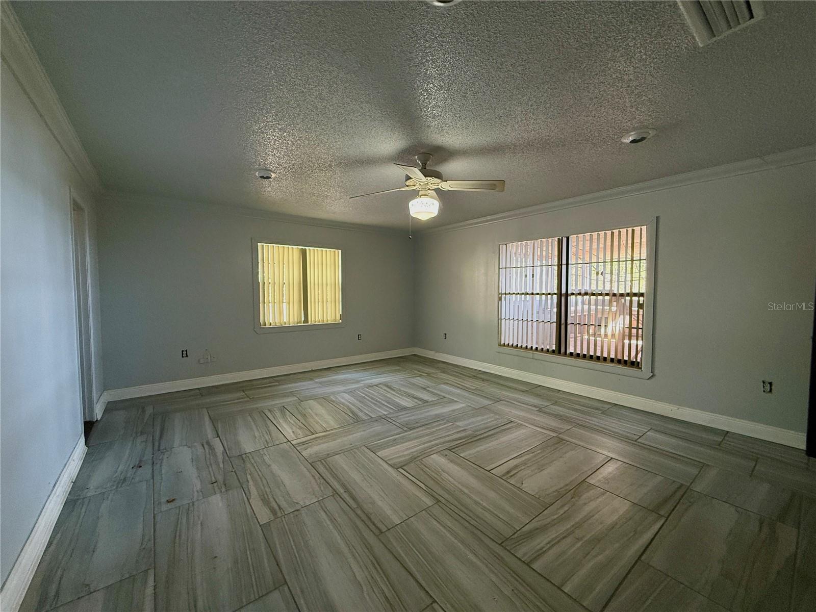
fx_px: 330
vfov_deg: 85.7
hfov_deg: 102.1
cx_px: 408
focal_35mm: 14
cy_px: 306
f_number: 2.2
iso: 500
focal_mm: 2.22
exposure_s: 1/60
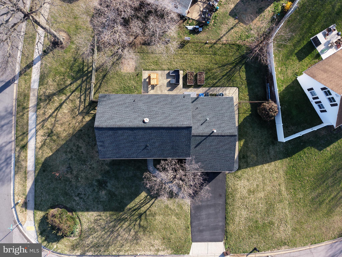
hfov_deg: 71.6
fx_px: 237
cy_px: 128
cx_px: 171
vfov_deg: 56.8
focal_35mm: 24
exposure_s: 1/1250
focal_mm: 8.67
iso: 170
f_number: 1.8
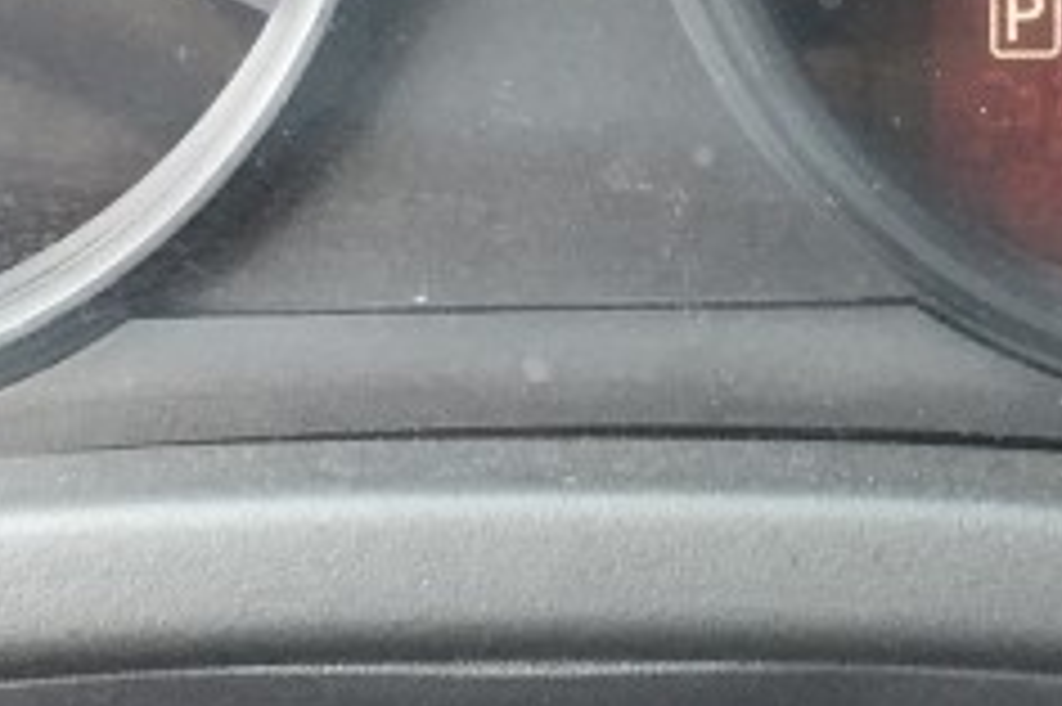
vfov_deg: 10.3
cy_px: -63
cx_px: 630
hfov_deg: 15.6
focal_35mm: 131
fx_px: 3862
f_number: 2.2
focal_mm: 4.15
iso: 50
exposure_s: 1/30
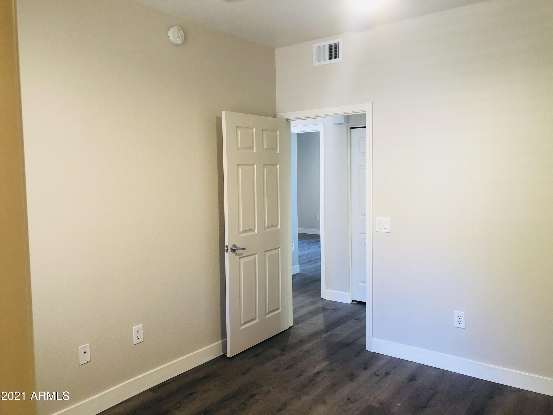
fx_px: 447
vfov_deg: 49.7
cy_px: 208
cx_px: 276
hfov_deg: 63.4
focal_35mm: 28
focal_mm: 3.99
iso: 40
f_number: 1.8
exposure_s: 1/17
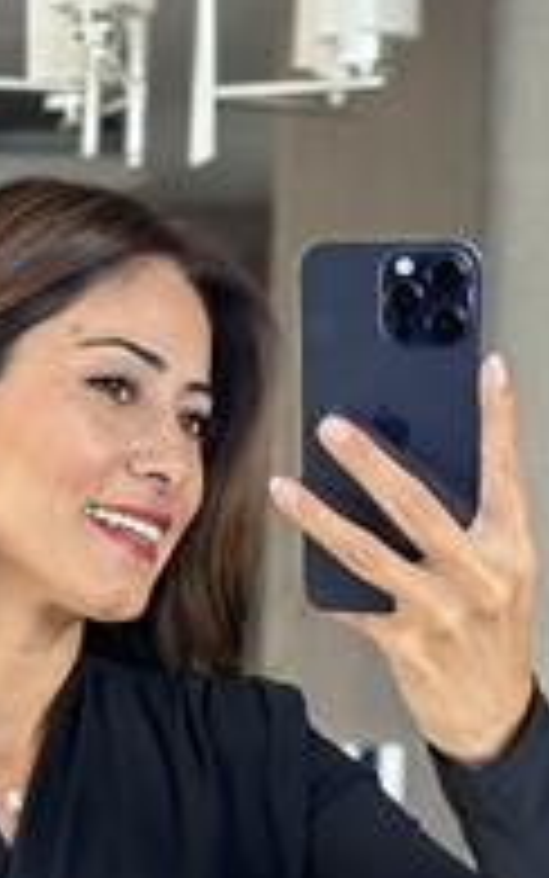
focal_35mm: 132
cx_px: 4
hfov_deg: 9.9
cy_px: 1040
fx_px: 3158
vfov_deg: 15.3
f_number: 1.78
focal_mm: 6.86
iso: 125
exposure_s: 1/105
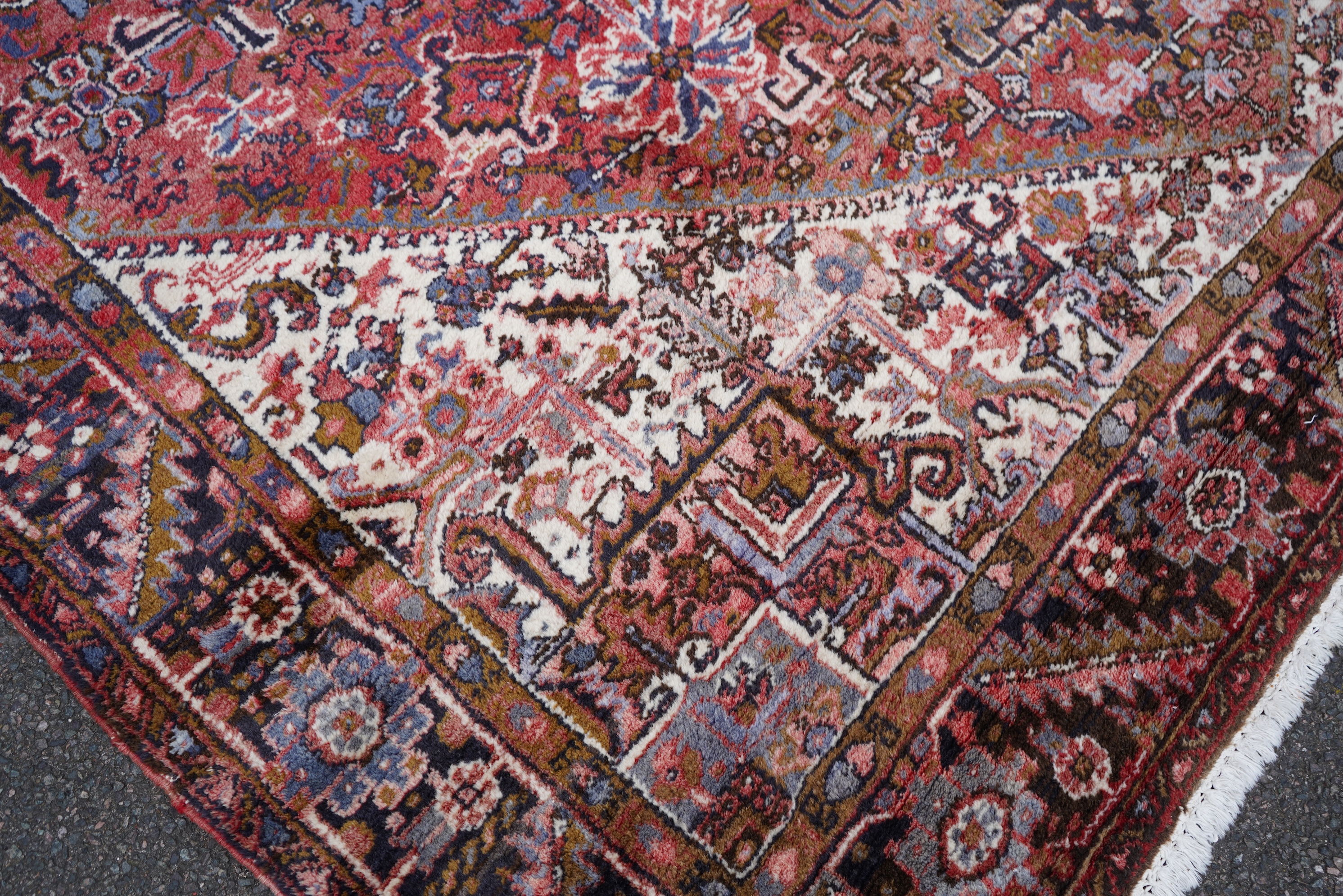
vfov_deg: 38.9
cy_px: 448
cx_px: 672
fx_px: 1268
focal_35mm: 34
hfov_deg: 55.8
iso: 125
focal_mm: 34
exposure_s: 1/160
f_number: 4
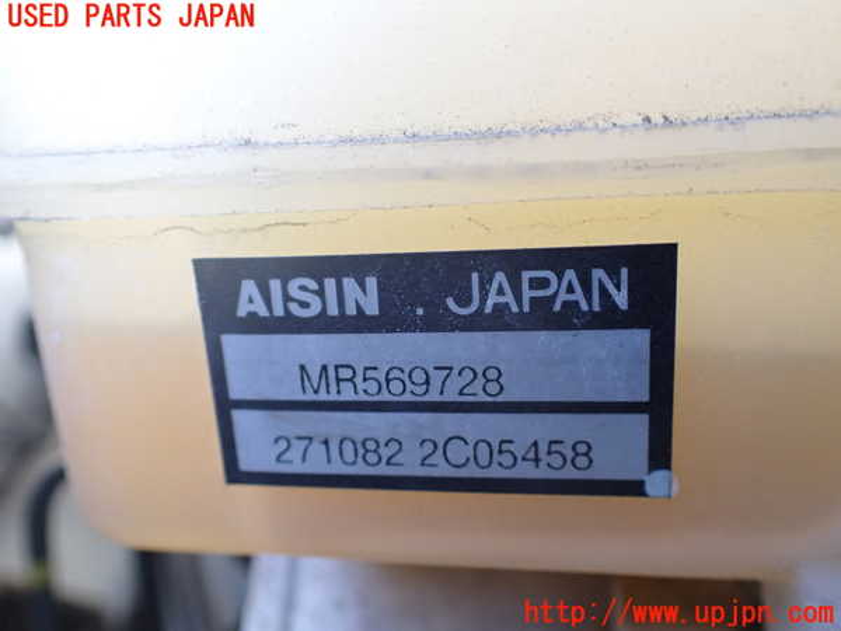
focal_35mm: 30
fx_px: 729
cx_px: 420
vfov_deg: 46.8
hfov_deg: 60.0
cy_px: 316
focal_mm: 5.4
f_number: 2.3
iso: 320
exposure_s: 1/125
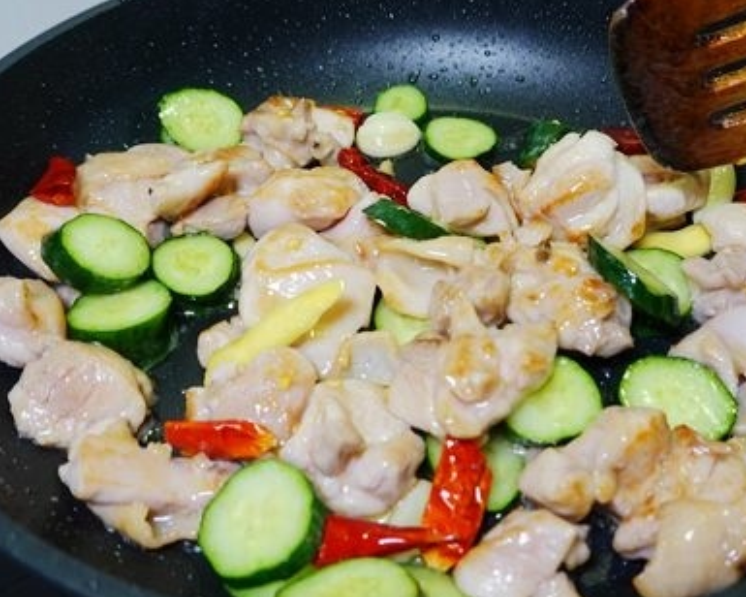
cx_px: 393
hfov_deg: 47.9
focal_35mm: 38
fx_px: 839
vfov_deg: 39.1
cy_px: 284
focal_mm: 9
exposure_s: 1/30
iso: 125
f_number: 2.8
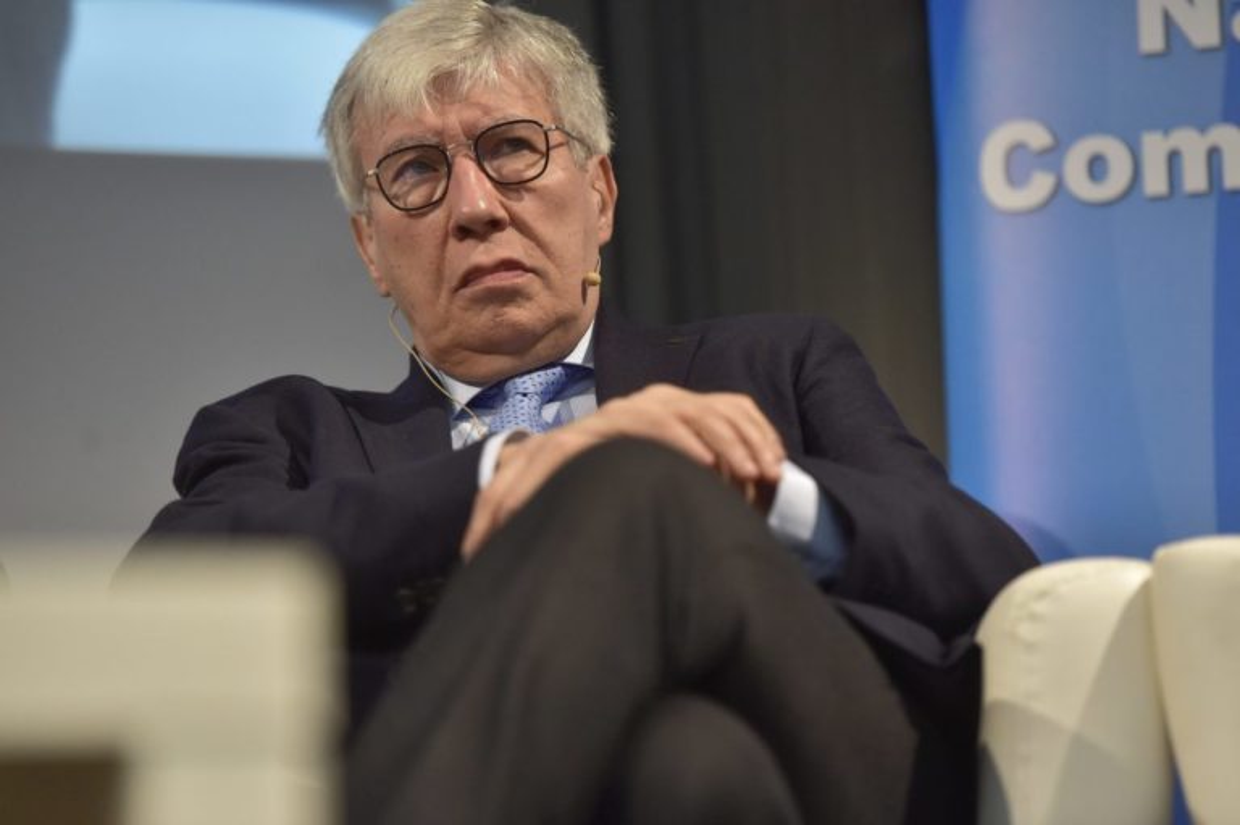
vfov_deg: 8.8
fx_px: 5335
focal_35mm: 155
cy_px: 412
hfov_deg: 13.3
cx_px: 620
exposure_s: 1/640
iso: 5000
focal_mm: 155
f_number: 3.5
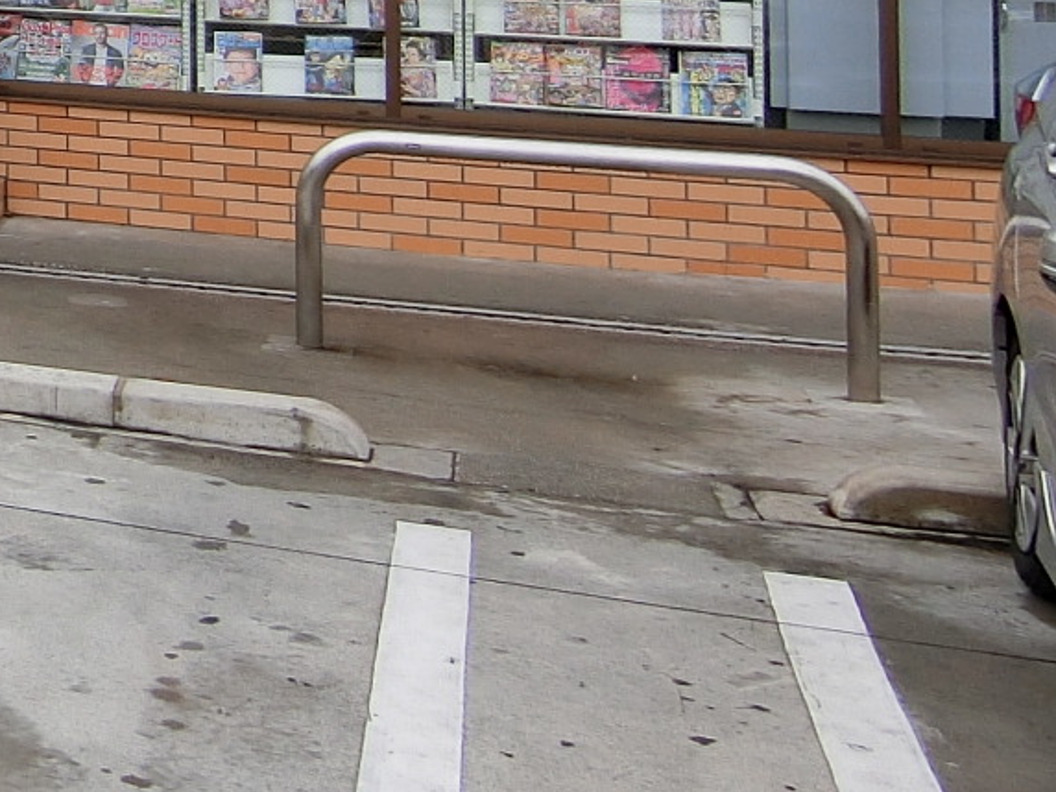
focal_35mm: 68
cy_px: -257
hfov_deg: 20.7
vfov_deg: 19.8
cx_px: -803
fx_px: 2074
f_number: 2.7
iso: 80
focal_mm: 4.06
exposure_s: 1/1000
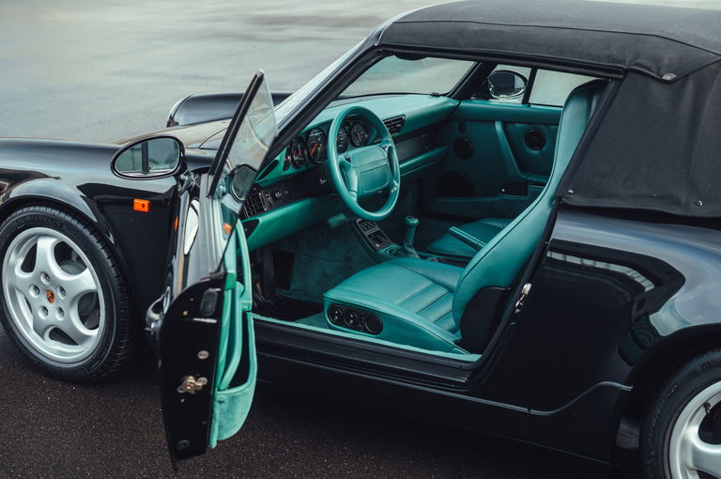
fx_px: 1040
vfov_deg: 25.9
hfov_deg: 38.2
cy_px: 240
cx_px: 360
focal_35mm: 52
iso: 400
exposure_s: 1/60
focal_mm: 52
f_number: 4
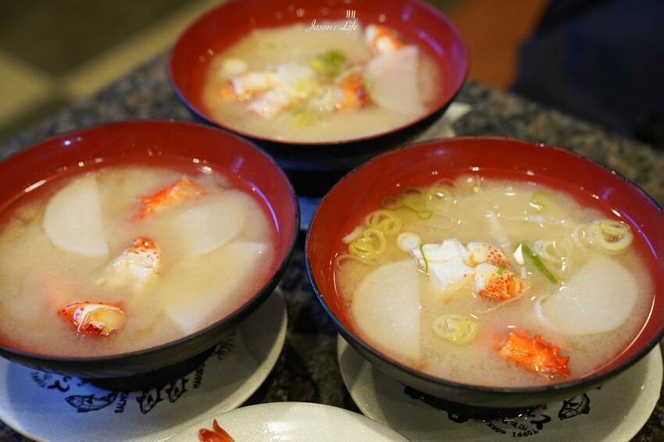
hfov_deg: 33.4
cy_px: 221
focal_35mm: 60
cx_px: 332
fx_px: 1106
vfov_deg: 22.6
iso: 500
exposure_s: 1/60
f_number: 4.5
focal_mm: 60
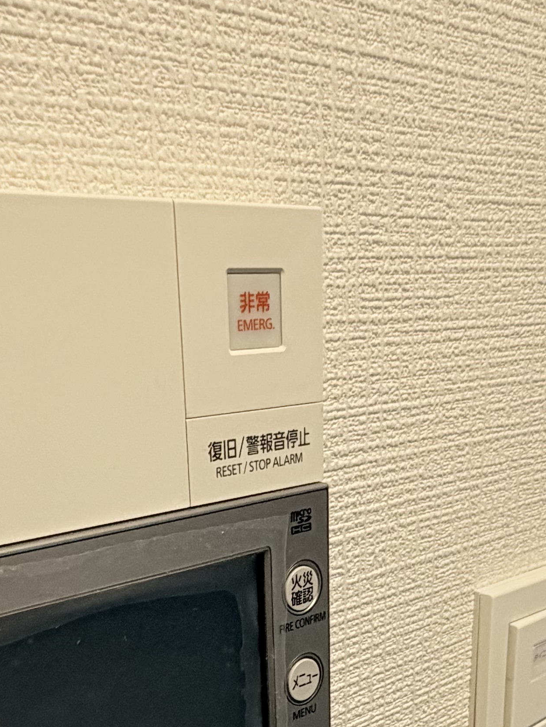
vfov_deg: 36.7
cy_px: 680
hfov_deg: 30.3
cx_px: 288
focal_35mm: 48
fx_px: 1009
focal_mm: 2.22
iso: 200
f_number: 2.2
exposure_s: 1/120
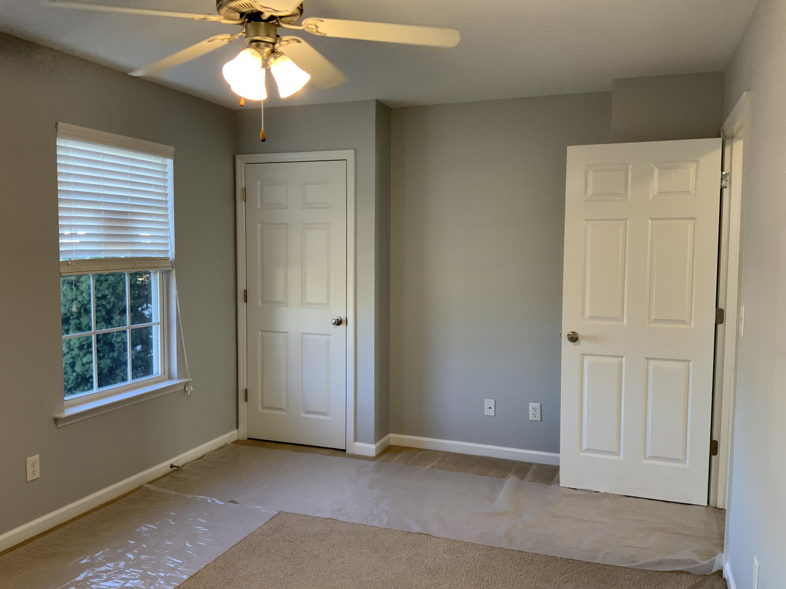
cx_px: 393
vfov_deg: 48.2
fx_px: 658
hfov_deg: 61.7
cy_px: 294
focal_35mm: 29
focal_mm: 3
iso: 64
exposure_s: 1/60
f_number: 1.8
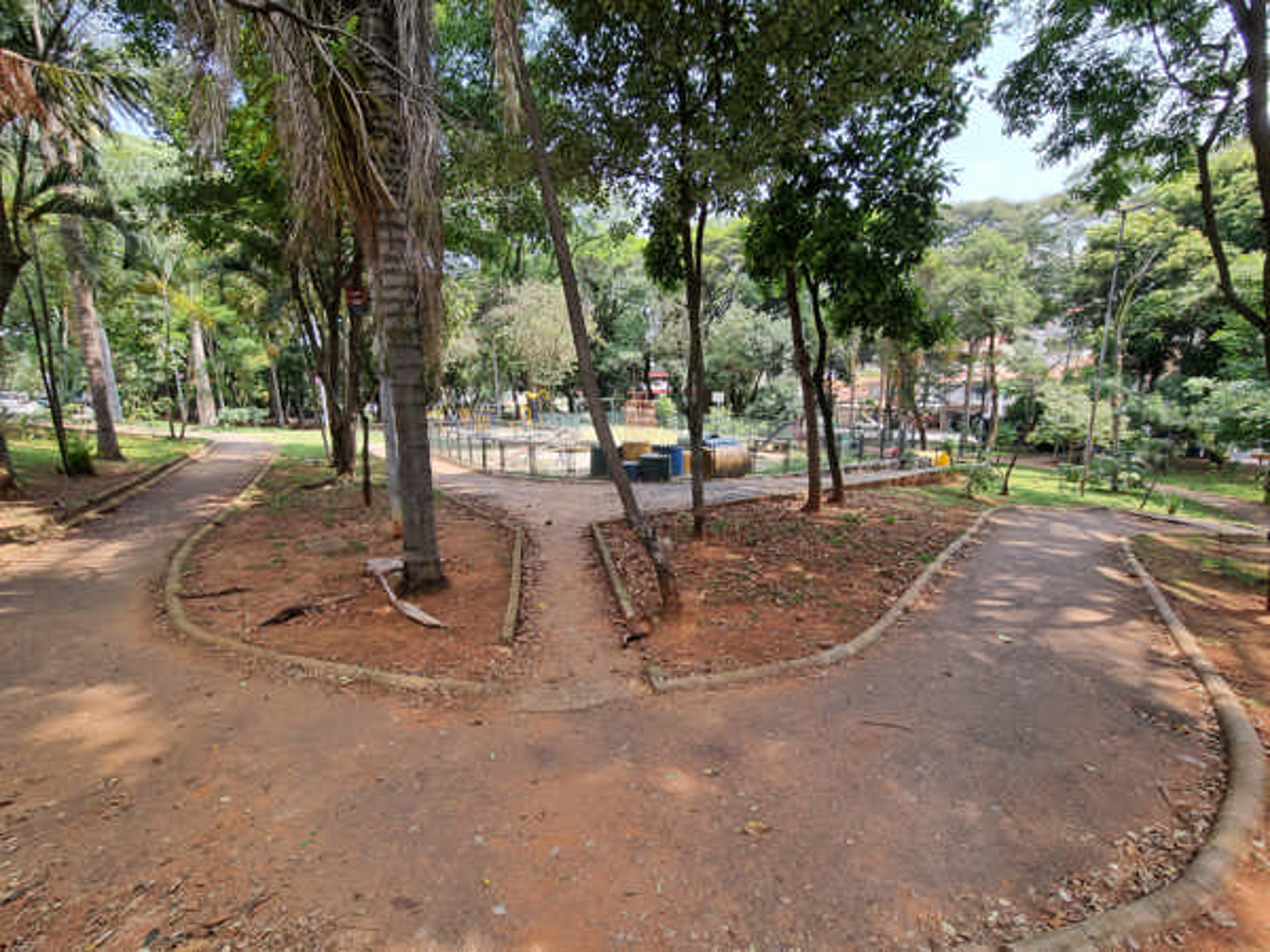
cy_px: 476
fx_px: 477
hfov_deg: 106.2
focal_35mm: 13
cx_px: 635
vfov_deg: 89.9
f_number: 2.2
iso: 50
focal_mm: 2.2
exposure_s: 1/344
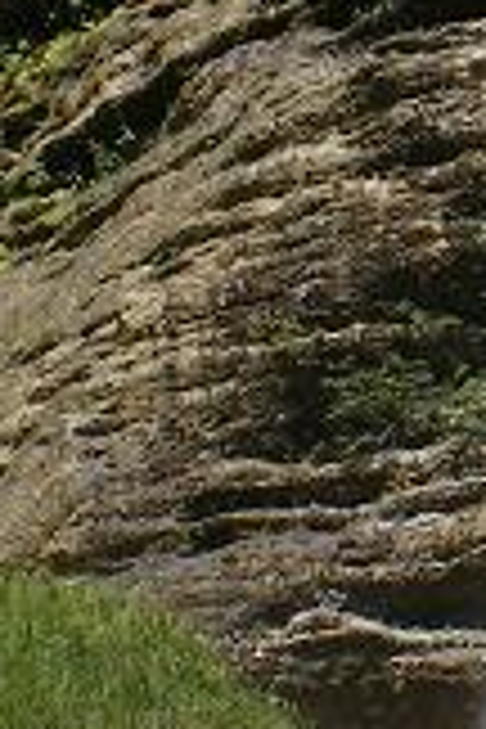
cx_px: 608
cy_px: 297
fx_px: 3159
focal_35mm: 156
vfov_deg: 13.2
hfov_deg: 8.7
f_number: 4.6
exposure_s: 1/250
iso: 64
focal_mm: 6.3
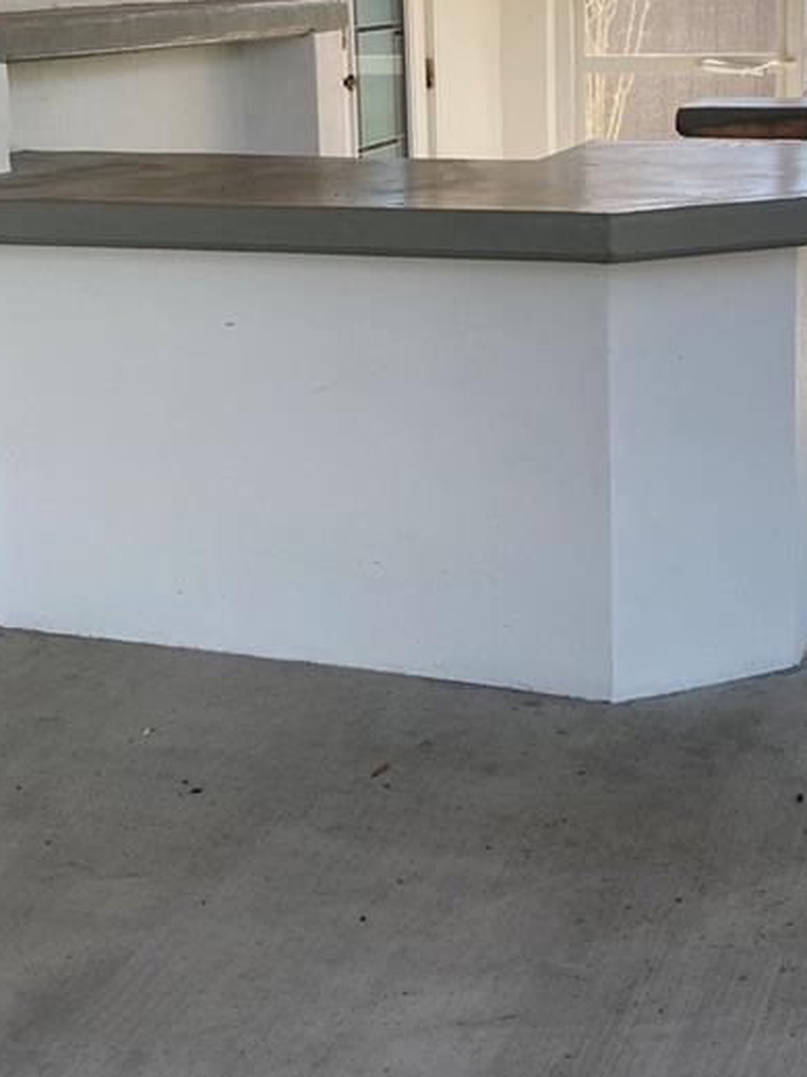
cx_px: 540
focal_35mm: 60
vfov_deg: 31.7
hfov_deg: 24.3
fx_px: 1865
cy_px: 296
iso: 32
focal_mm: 4.25
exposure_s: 1/327
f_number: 1.8
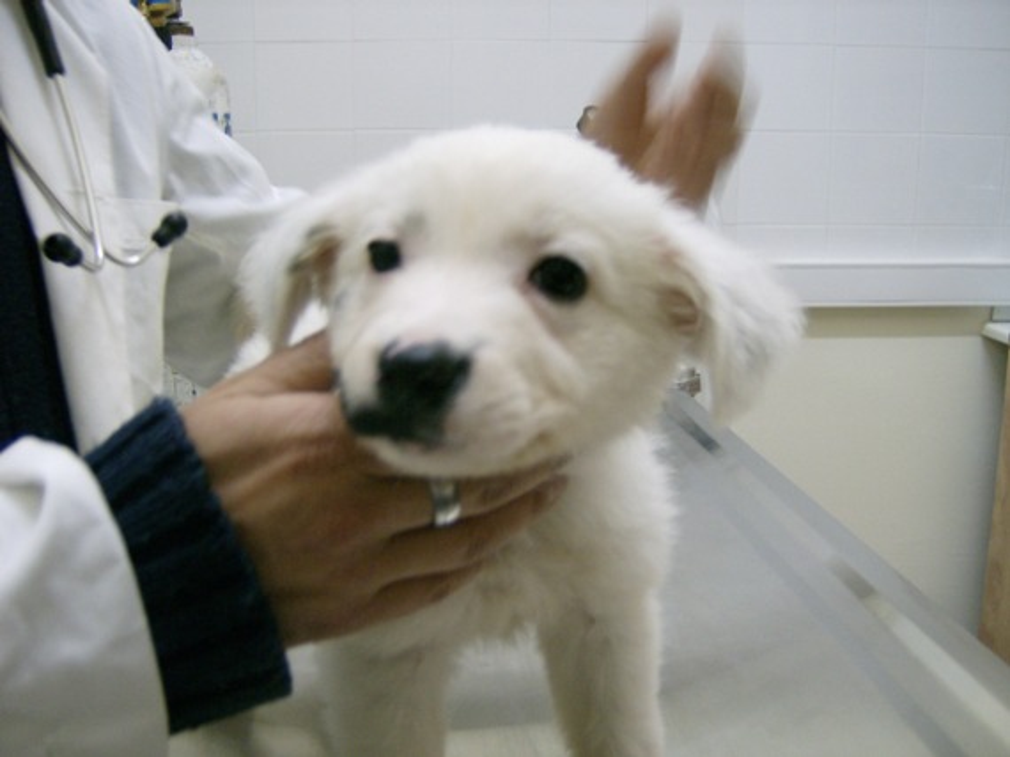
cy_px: 378
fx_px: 1050
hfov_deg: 51.4
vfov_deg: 39.6
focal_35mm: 36
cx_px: 505
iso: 200
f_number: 2.8
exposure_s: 1/21.6
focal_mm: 6
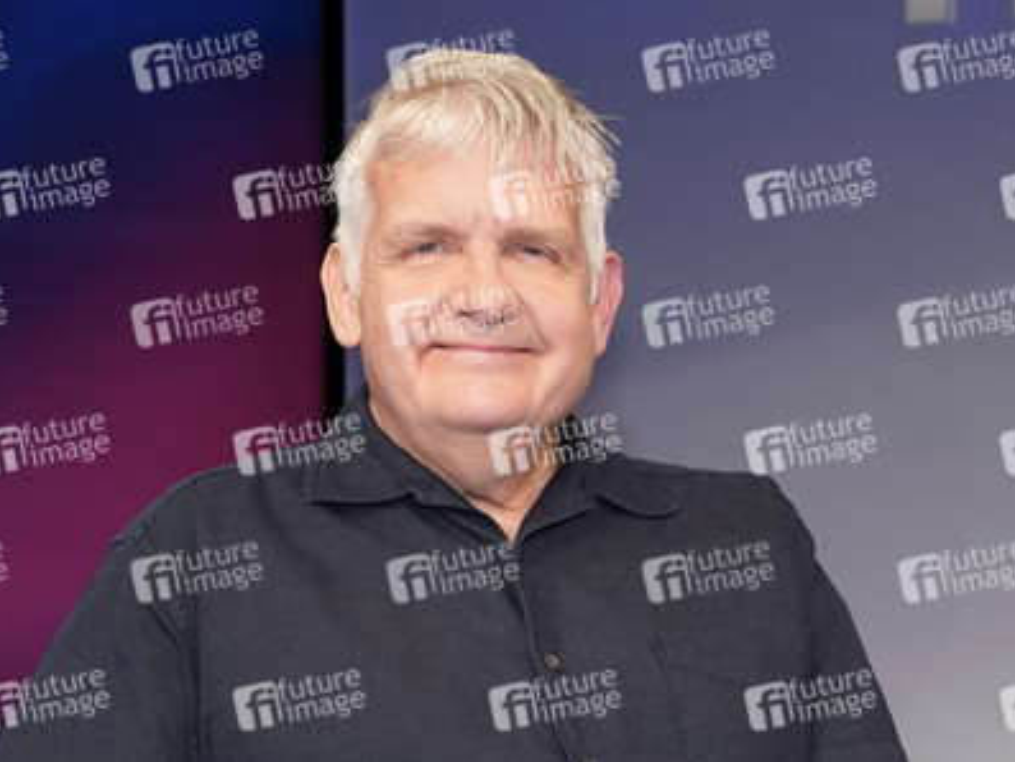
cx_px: 487
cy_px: 381
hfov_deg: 51.3
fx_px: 1056
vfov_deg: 39.7
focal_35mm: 36
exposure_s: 1/125
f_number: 5.6
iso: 2000
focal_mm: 33
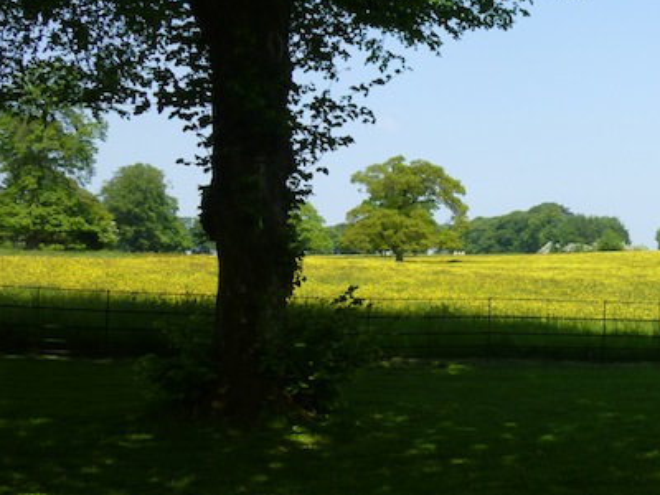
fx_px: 953
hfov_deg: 34.9
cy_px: 196
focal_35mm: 50
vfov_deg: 29.0
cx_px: 647
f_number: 3.1
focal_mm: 4.5
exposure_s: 1/800
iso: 100
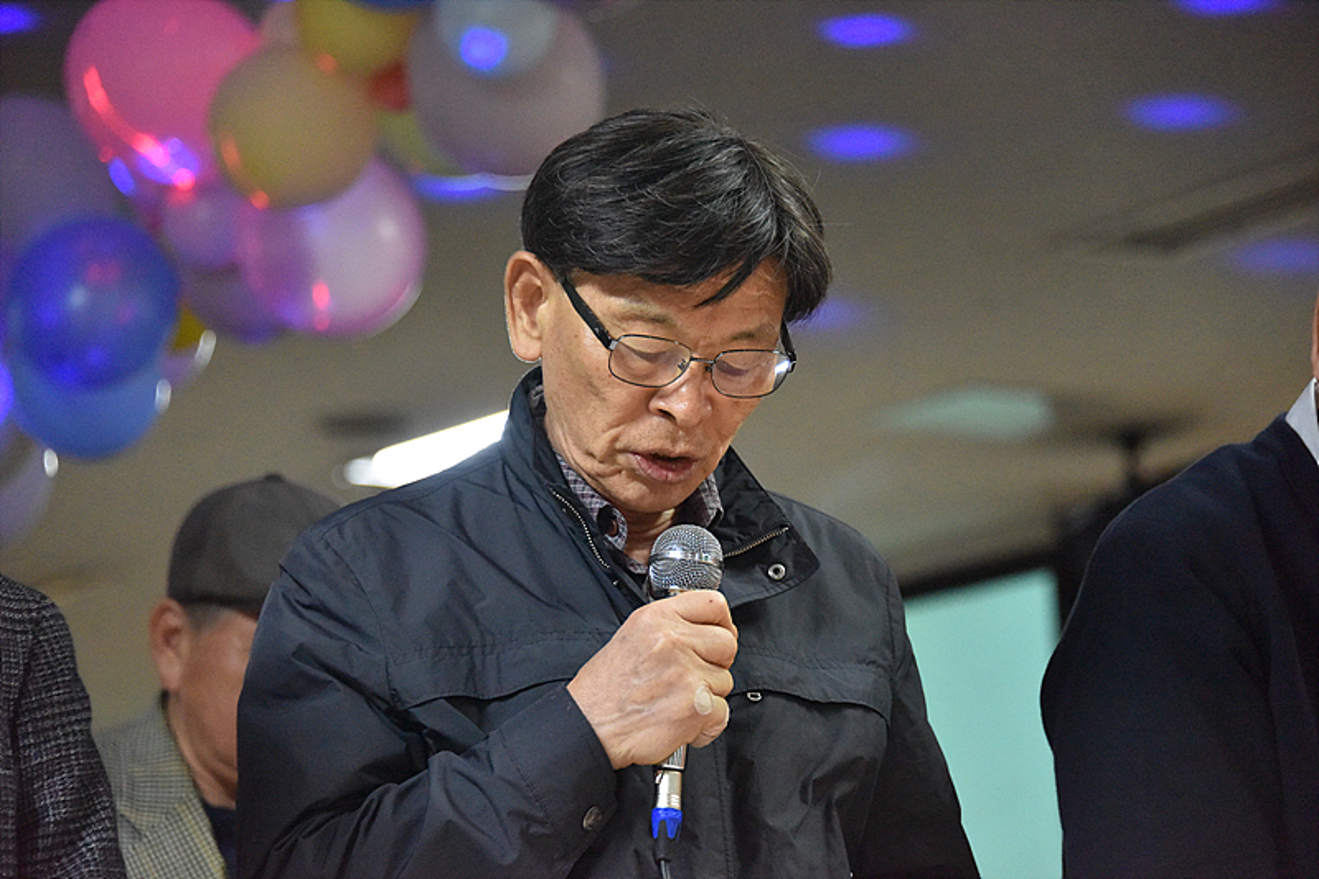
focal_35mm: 160
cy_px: 440
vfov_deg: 8.6
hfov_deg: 12.8
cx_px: 660
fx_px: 5861
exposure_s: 1/125
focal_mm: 160
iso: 9000
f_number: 5.6
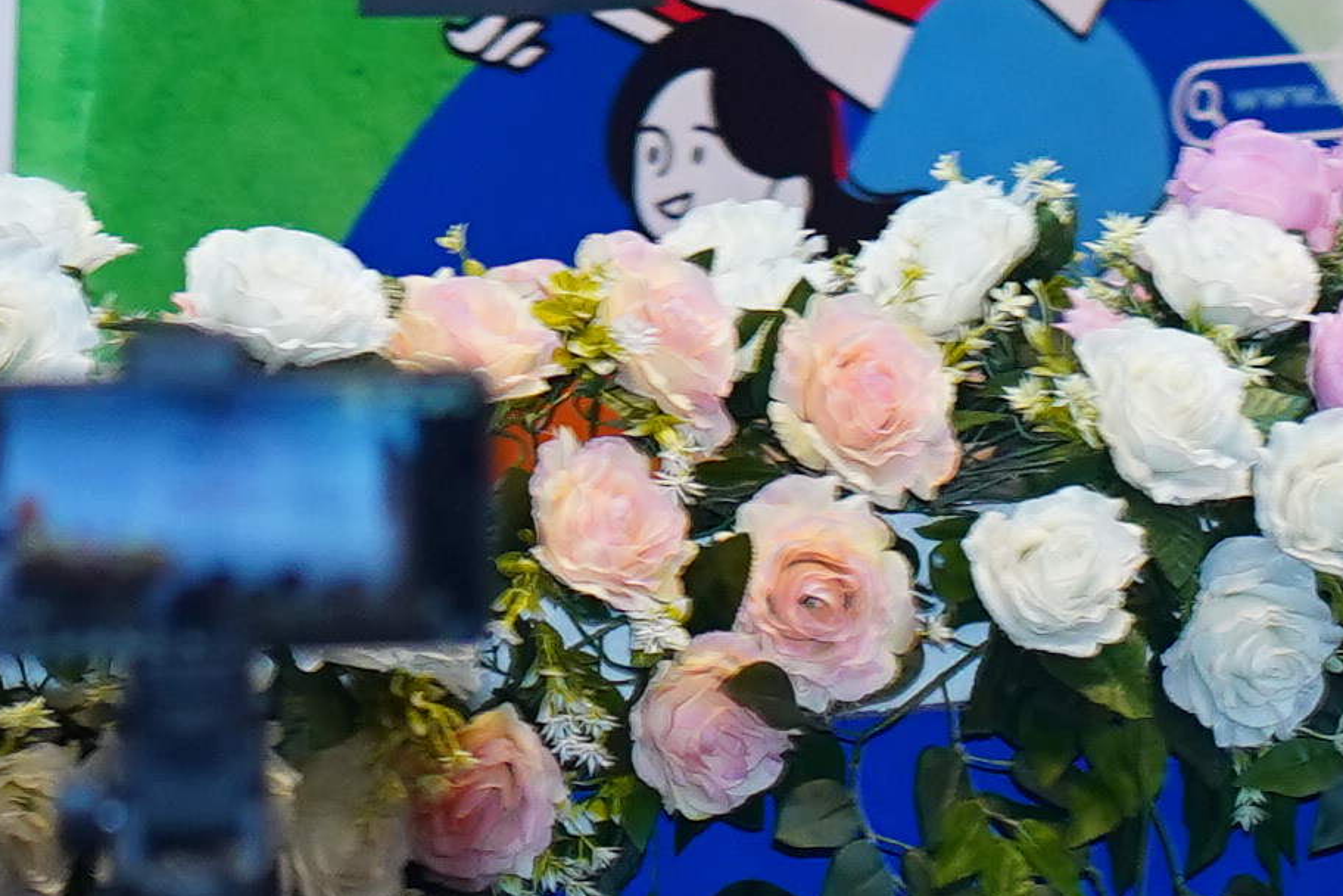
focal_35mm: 559
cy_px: -1926
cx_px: 330
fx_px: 20852
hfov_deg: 3.7
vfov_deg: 2.4
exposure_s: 1/60
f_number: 4
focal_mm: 85
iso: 1000
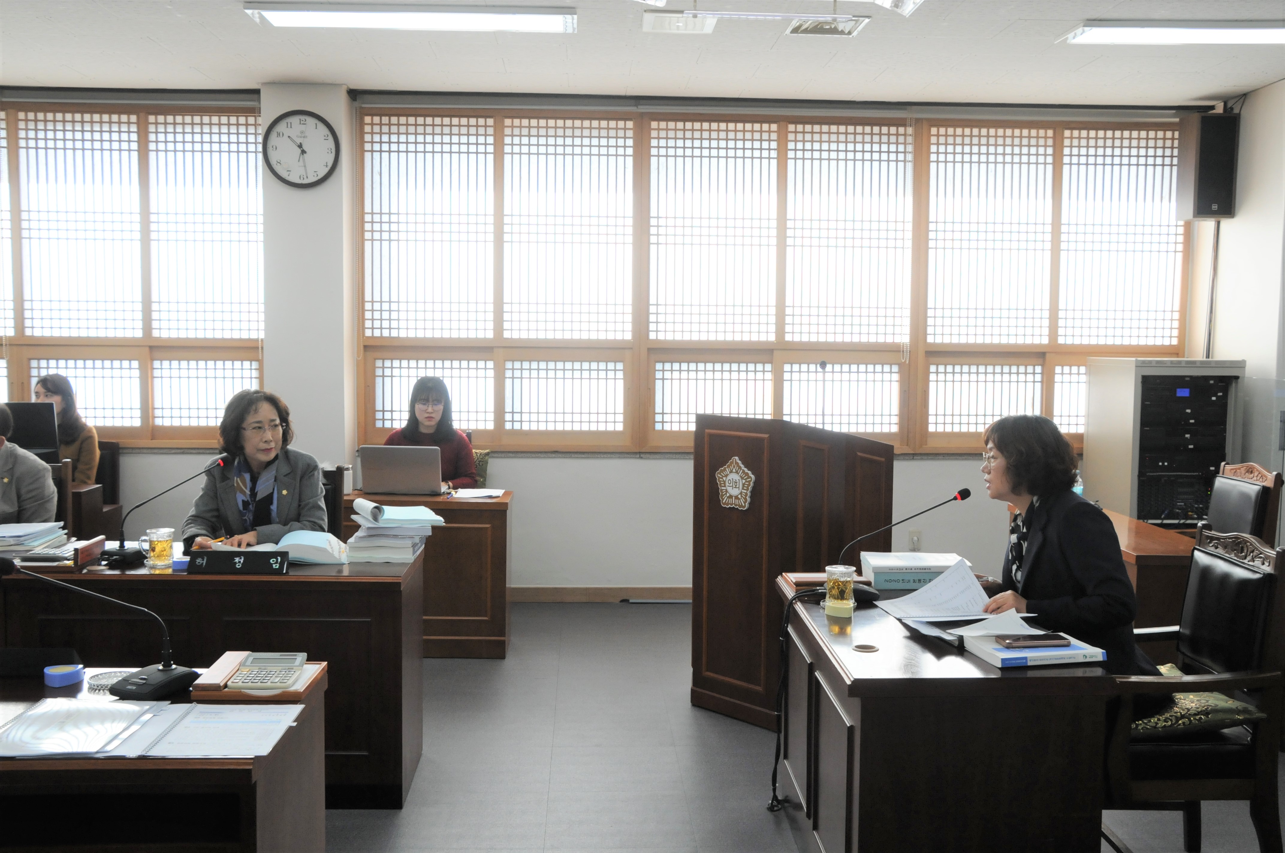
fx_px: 1176
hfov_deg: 57.3
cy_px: 426
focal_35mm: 33
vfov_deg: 39.9
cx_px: 642
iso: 800
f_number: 6.3
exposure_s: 1/160
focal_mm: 22
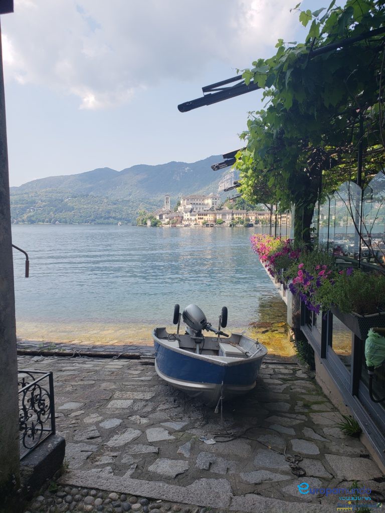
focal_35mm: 26
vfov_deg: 67.3
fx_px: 386
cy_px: 256
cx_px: 192
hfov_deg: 53.1
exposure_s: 1/843
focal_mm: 4.3
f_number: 2.4
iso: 50
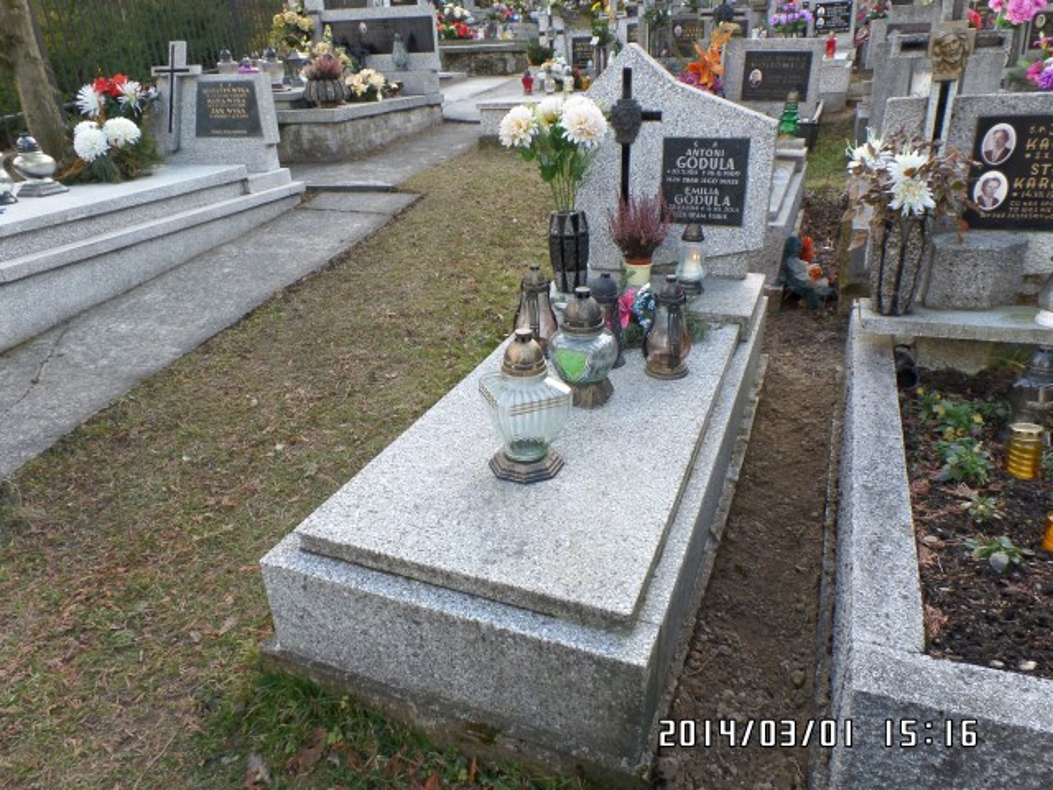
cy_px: 395
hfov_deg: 73.9
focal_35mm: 23
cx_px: 526
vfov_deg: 58.9
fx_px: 700
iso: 100
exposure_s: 1/90
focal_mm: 4.1
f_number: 3.5
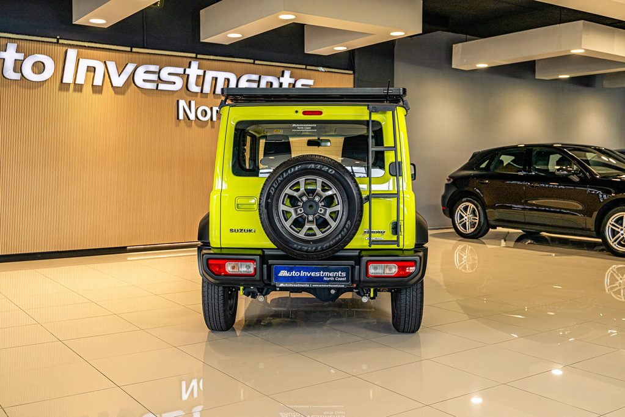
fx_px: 660
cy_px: 208
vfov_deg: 35.1
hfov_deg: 50.7
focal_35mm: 38
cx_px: 312
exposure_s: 1/125
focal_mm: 38
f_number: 5
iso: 400
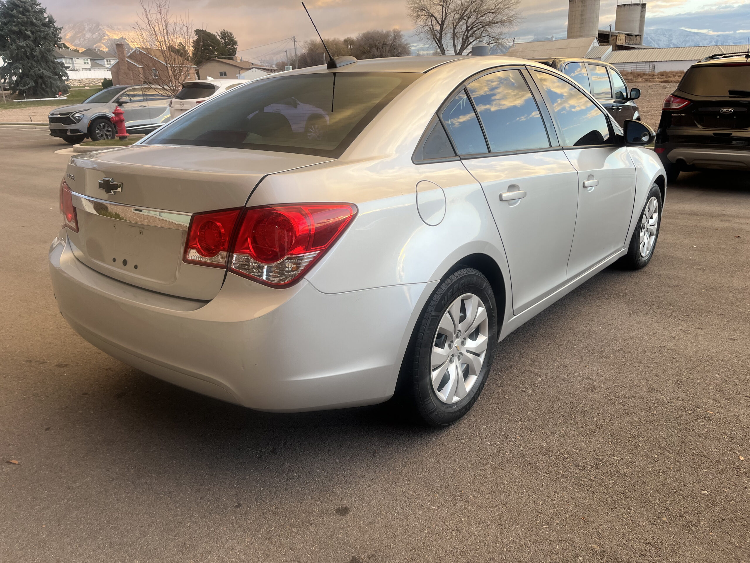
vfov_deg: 53.1
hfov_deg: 67.3
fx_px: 563
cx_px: 375
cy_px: 282
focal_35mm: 26
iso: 50
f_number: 1.6
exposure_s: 1/297
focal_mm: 5.1
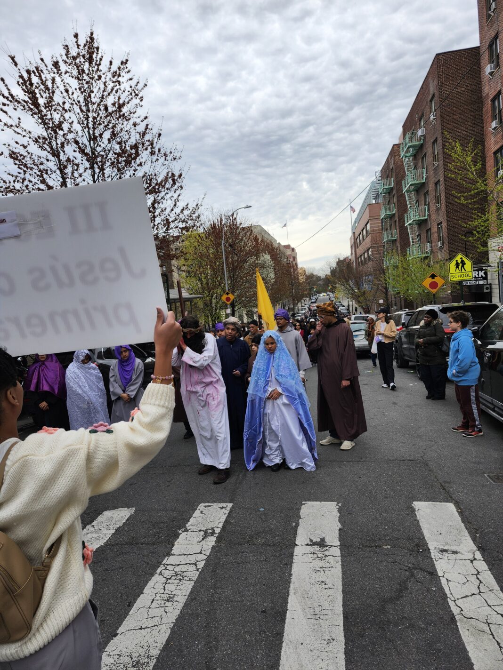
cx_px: 252
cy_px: 335
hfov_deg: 58.9
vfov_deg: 73.9
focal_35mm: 23
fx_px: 446
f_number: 1.8
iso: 25
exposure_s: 1/349
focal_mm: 5.54
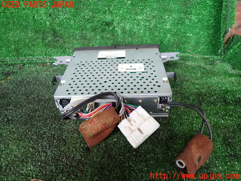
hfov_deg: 69.4
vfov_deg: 54.9
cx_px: 120
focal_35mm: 25
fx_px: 174
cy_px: 90
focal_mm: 4.5
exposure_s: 1/50
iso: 200
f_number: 2
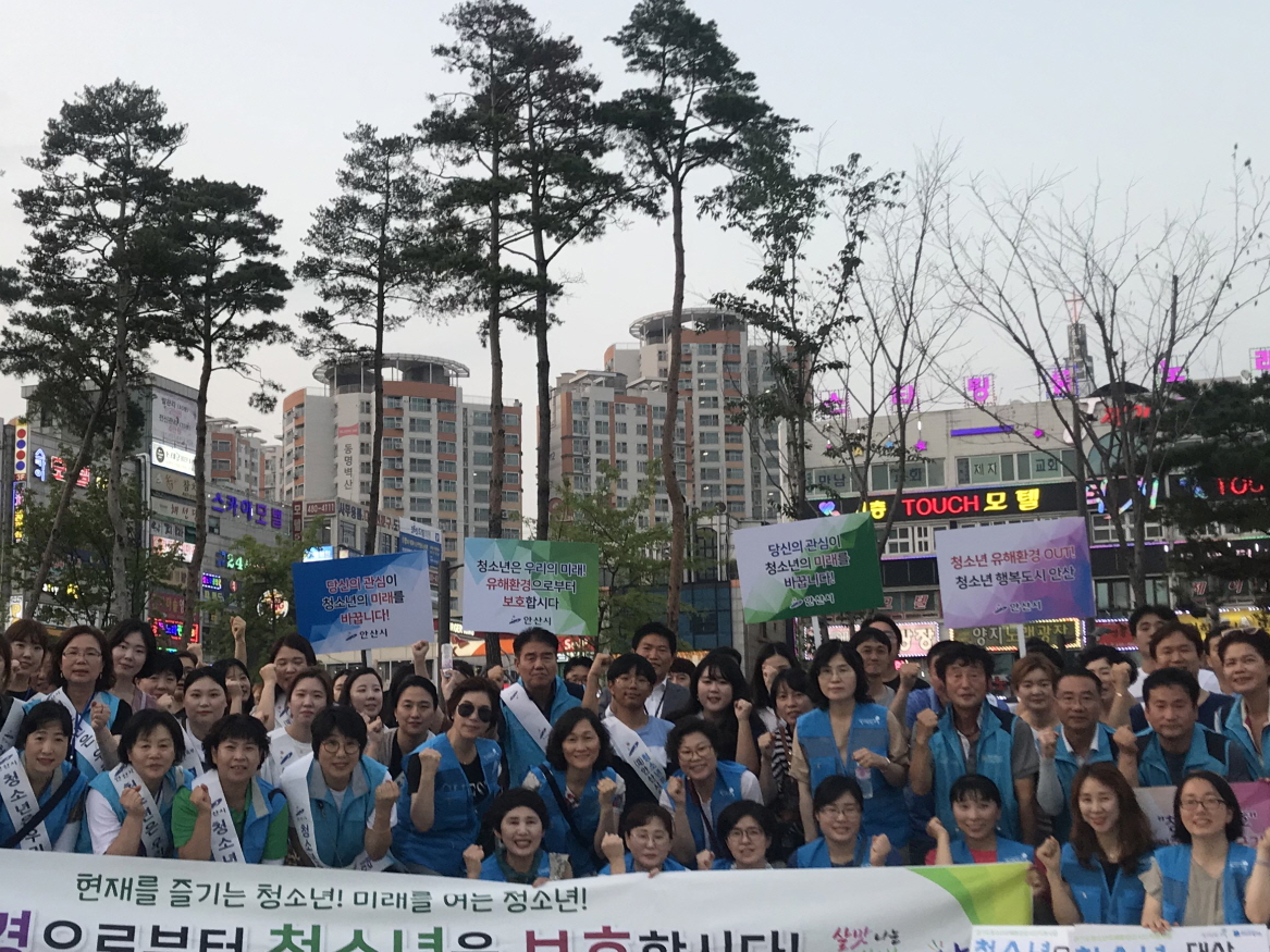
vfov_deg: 30.2
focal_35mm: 48
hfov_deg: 39.5
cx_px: 515
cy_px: 531
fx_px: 1761
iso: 32
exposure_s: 1/120
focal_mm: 3.99
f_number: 1.8
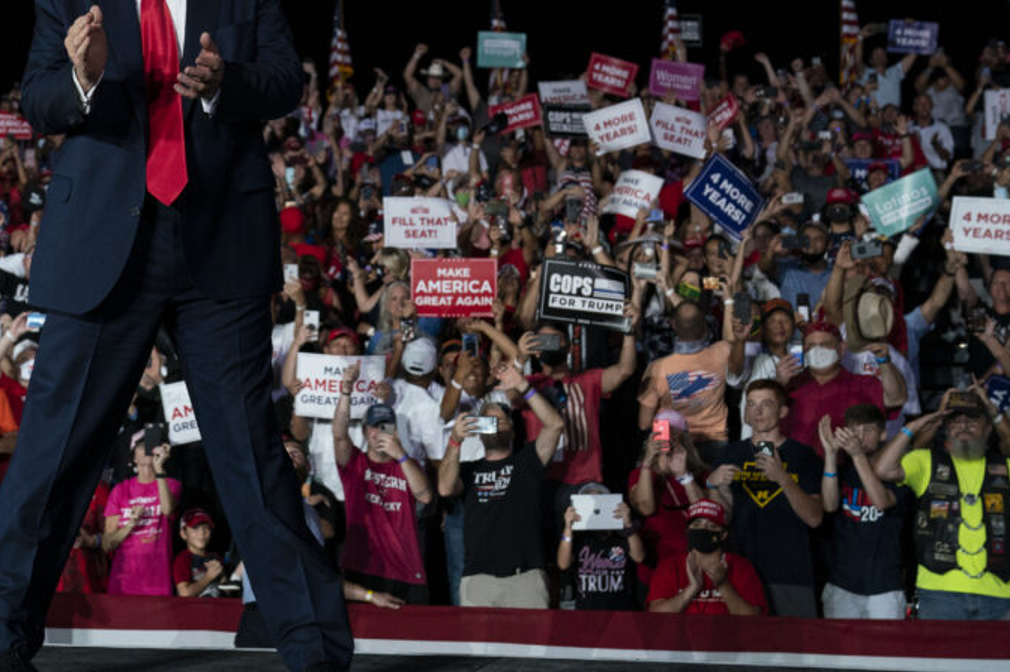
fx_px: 1879
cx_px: 296
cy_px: 224
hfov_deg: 29.8
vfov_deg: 20.2
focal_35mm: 67
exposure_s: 1/1000
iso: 2500
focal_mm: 44
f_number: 4
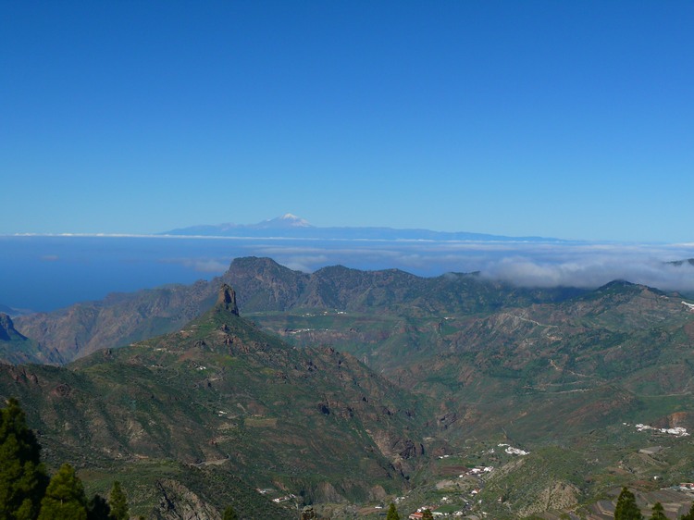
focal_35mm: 58
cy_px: 260
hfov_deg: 33.2
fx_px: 1162
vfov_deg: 25.2
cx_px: 347
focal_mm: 12.3
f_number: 5.6
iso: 100
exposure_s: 1/320
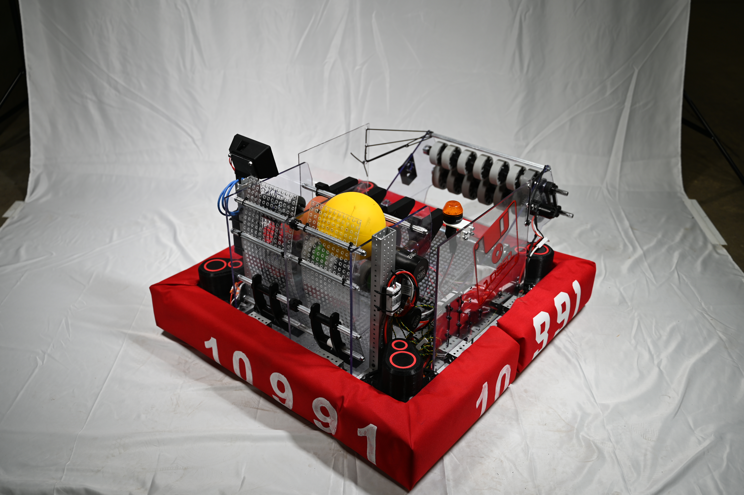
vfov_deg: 37.8
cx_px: 372
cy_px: 248
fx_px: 723
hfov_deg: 54.5
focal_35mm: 35
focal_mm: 35
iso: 110
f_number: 2.8
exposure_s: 1/40
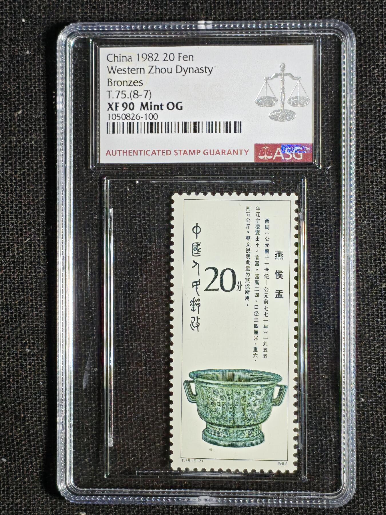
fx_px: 1502
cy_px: 258
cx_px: 193
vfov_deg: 19.4
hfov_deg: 14.6
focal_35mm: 101
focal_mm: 4.94
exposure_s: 1/513
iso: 50
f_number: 1.5
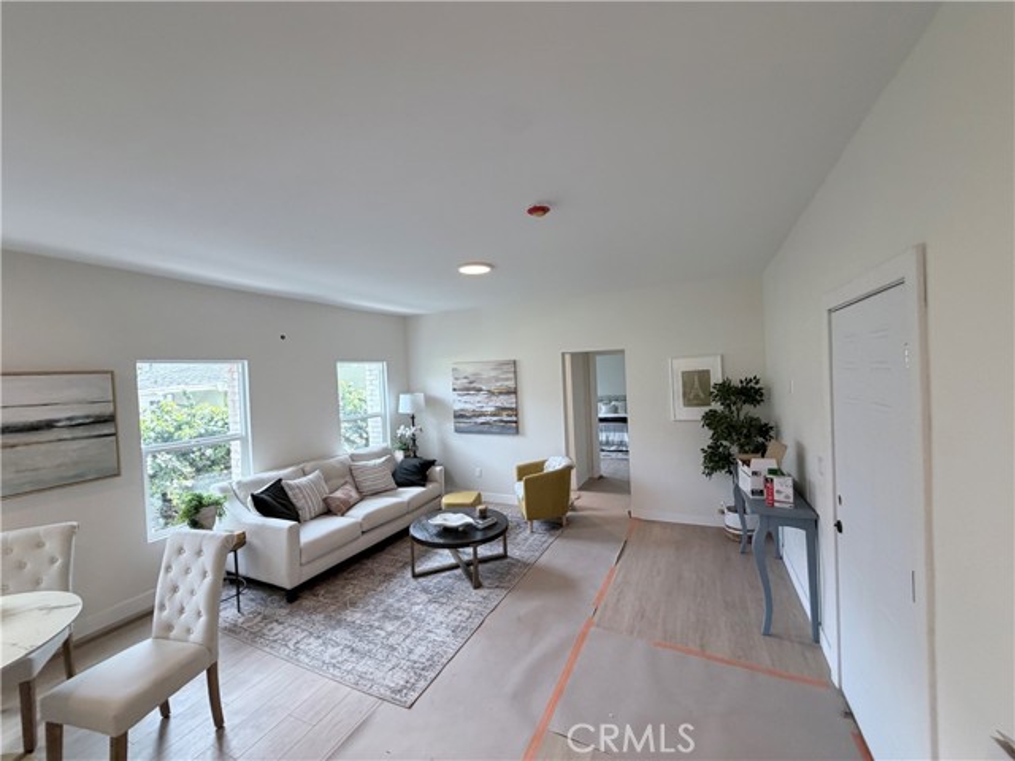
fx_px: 411
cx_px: 508
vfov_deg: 85.7
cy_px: 380
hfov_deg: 102.1
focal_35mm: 14
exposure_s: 1/120
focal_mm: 2.22
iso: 200
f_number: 2.2
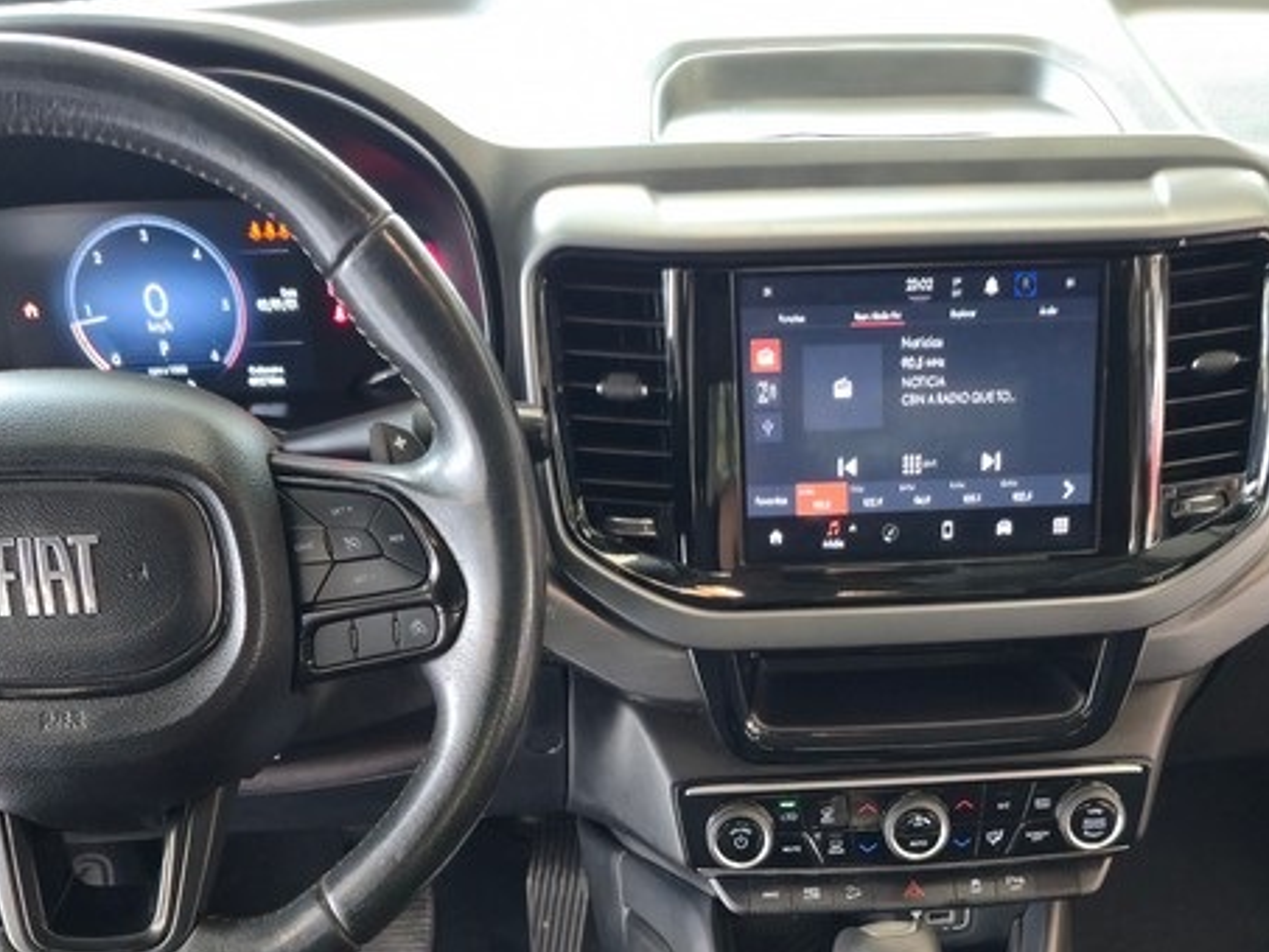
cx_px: 835
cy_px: 1000
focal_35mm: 52
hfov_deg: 36.5
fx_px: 1907
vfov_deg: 26.2
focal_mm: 6.3
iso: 500
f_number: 1.7
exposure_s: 1/40
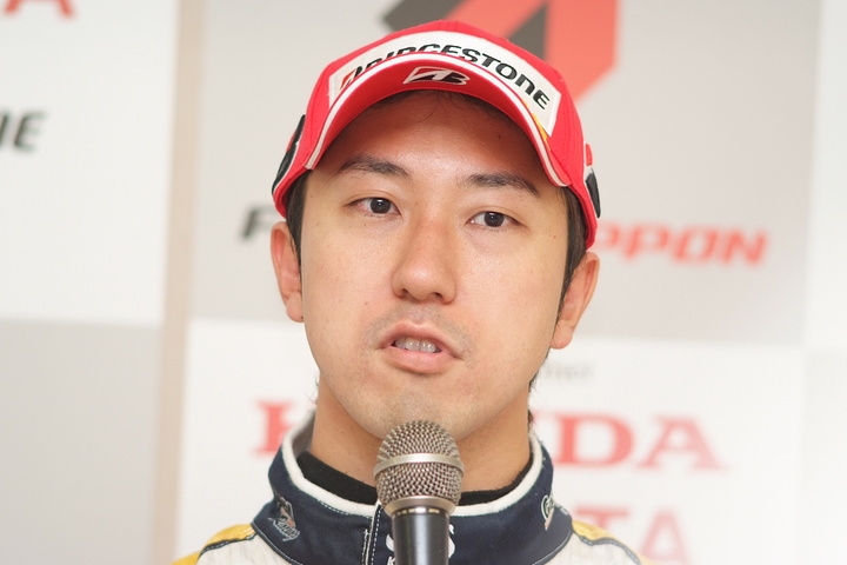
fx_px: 6352
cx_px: 424
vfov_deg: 5.1
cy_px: 282
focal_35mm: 270
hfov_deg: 7.6
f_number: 2.8
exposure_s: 1/250
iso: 400
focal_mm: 180
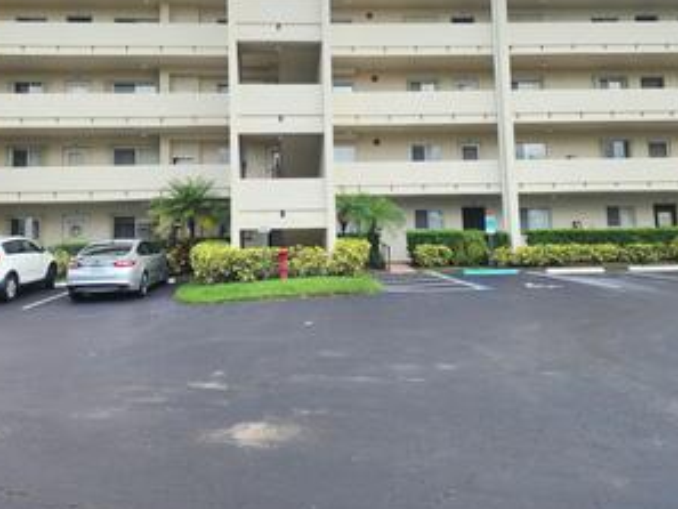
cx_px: 315
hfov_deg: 58.3
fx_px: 607
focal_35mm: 31
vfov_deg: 45.0
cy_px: 187
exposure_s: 1/714
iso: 12
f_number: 1.8
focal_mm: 6.4
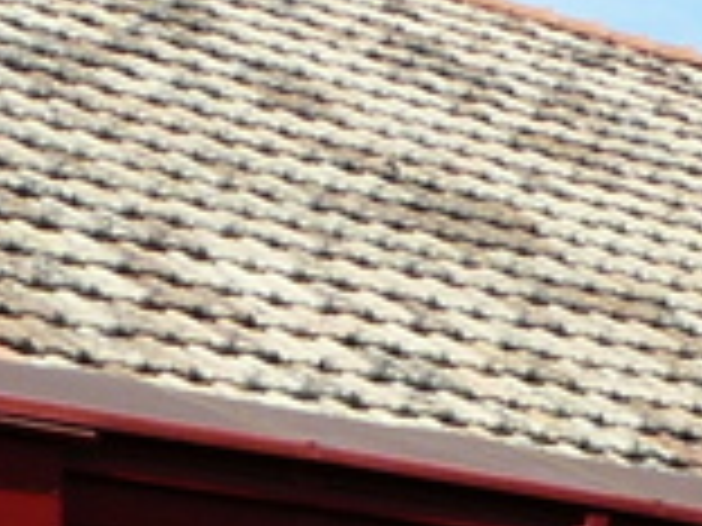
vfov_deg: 6.8
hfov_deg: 7.9
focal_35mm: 212
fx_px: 4299
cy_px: 998
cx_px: 2187
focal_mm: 5.5
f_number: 5.6
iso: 100
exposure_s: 1/250
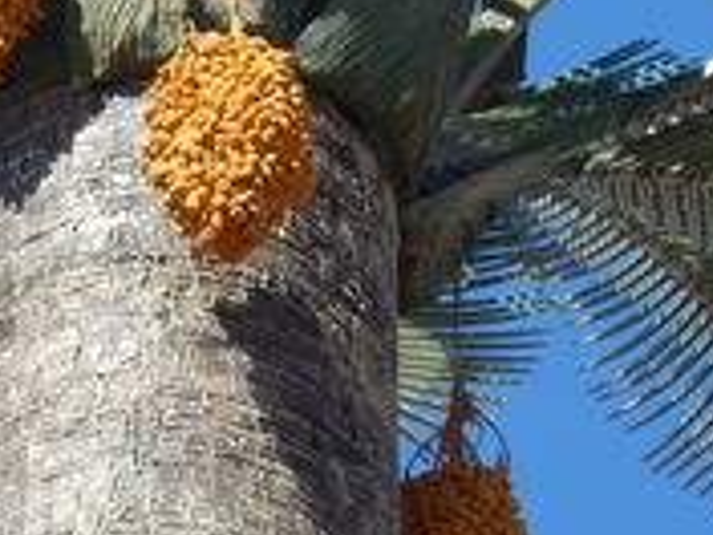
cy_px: 389
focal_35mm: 955
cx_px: 219
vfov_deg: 1.6
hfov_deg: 2.1
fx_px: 19671
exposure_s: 1/250
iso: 125
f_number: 6.2
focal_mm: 75.4
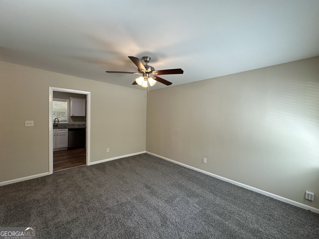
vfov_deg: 85.7
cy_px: 120
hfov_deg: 102.1
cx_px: 160
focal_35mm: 14
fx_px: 129
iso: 125
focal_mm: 2.22
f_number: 2.2
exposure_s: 1/120
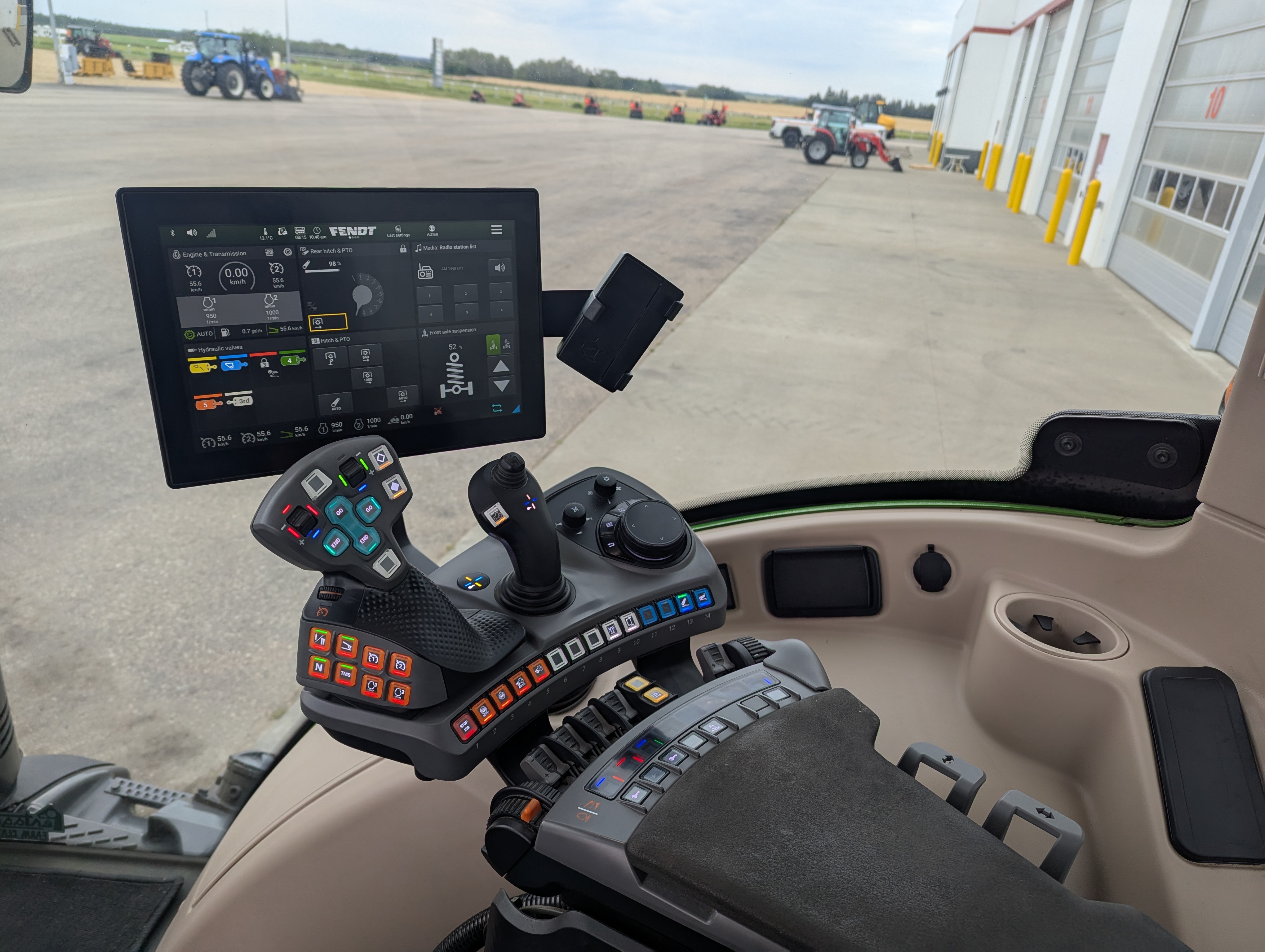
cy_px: 476
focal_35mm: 24
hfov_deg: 71.5
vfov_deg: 56.9
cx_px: 632
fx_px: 878
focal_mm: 6.81
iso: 51
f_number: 1.85
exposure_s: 1/468
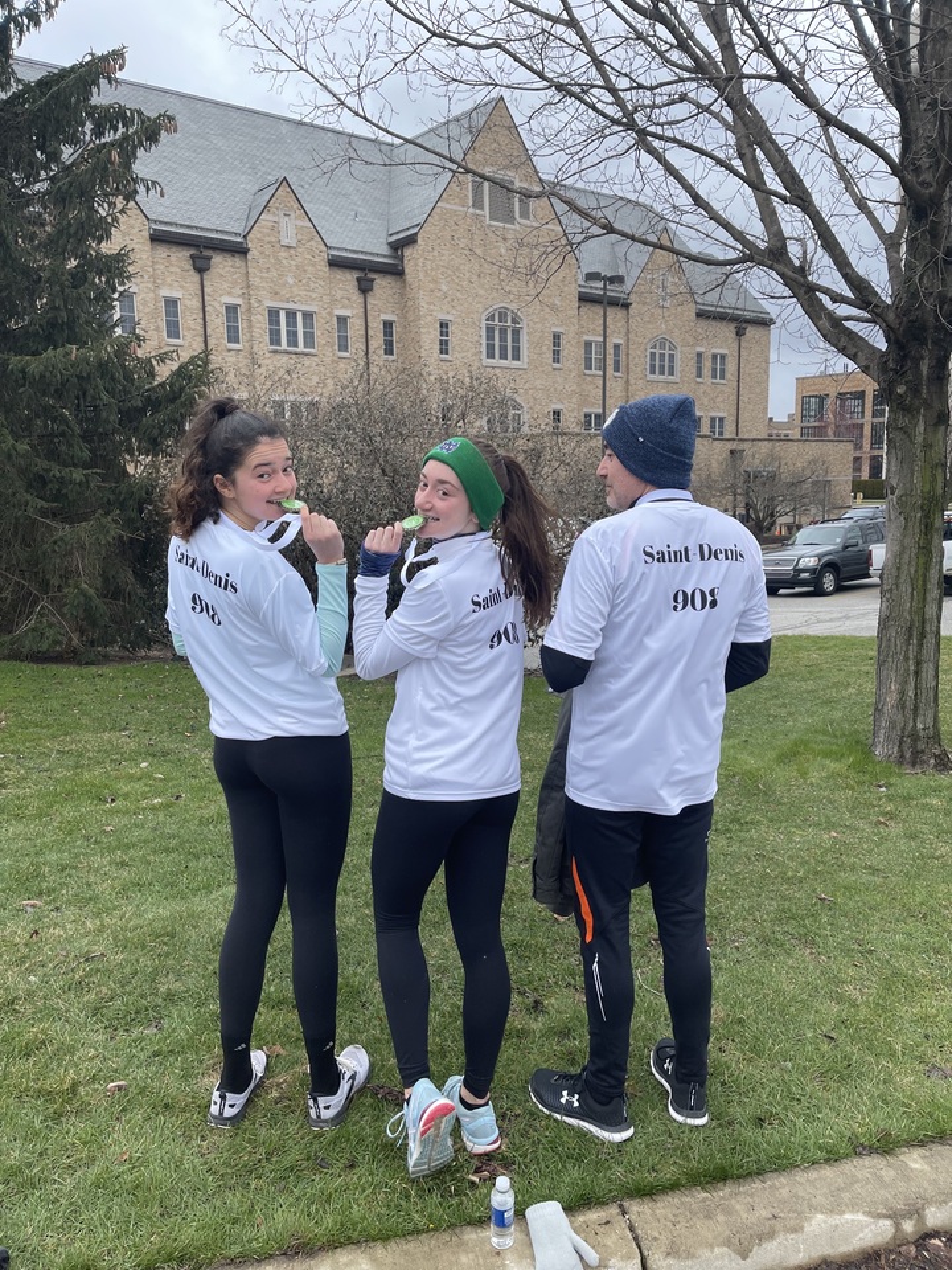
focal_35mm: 26
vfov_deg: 67.3
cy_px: 635
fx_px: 953
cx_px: 476
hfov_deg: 53.1
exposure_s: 1/1420
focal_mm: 5.1
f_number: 1.6
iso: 32
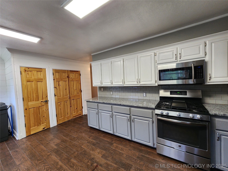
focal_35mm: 13
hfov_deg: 106.2
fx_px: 86
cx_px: 114
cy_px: 86
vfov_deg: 89.9
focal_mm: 2.2
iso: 160
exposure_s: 1/60
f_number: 2.2
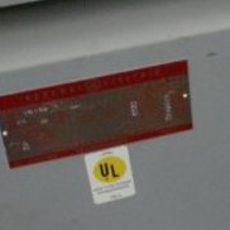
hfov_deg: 12.0
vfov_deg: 12.7
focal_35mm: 136
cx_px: 396
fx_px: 1022
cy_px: 23
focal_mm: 7.5
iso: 400
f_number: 2.7
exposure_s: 1/9.5
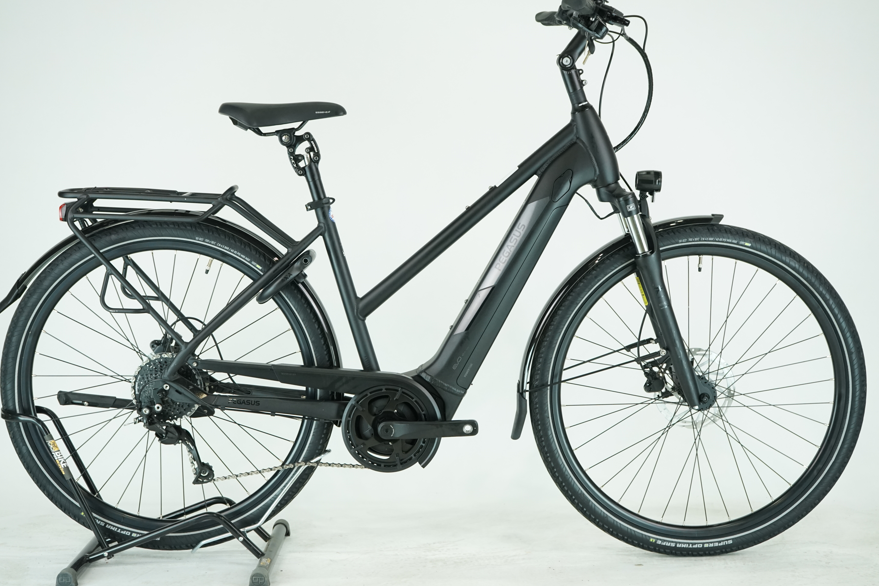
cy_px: 285
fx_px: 1392
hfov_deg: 35.1
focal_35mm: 57
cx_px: 431
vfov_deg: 23.8
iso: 1600
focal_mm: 55
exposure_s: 1/200
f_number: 5.6
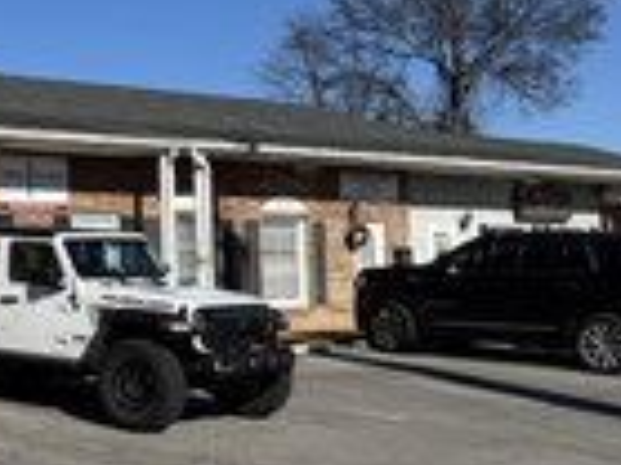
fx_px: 1237
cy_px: 210
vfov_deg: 21.3
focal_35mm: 69
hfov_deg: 25.6
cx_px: -103
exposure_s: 1/7092
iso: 80
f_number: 1.78
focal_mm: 6.76
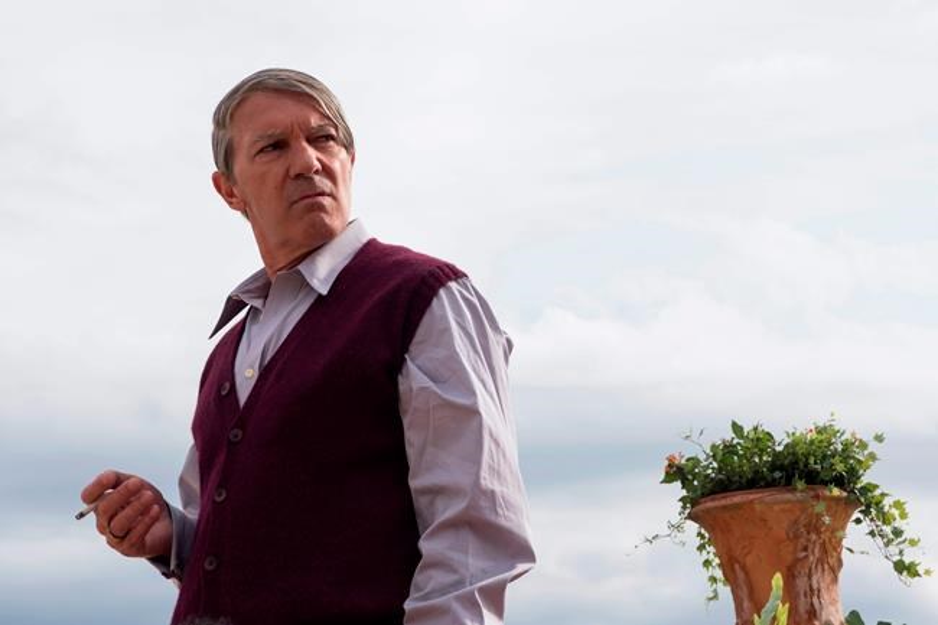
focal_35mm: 83
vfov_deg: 16.4
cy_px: 312
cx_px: 469
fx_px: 2162
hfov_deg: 24.5
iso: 200
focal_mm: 55
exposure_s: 1/200
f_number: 10
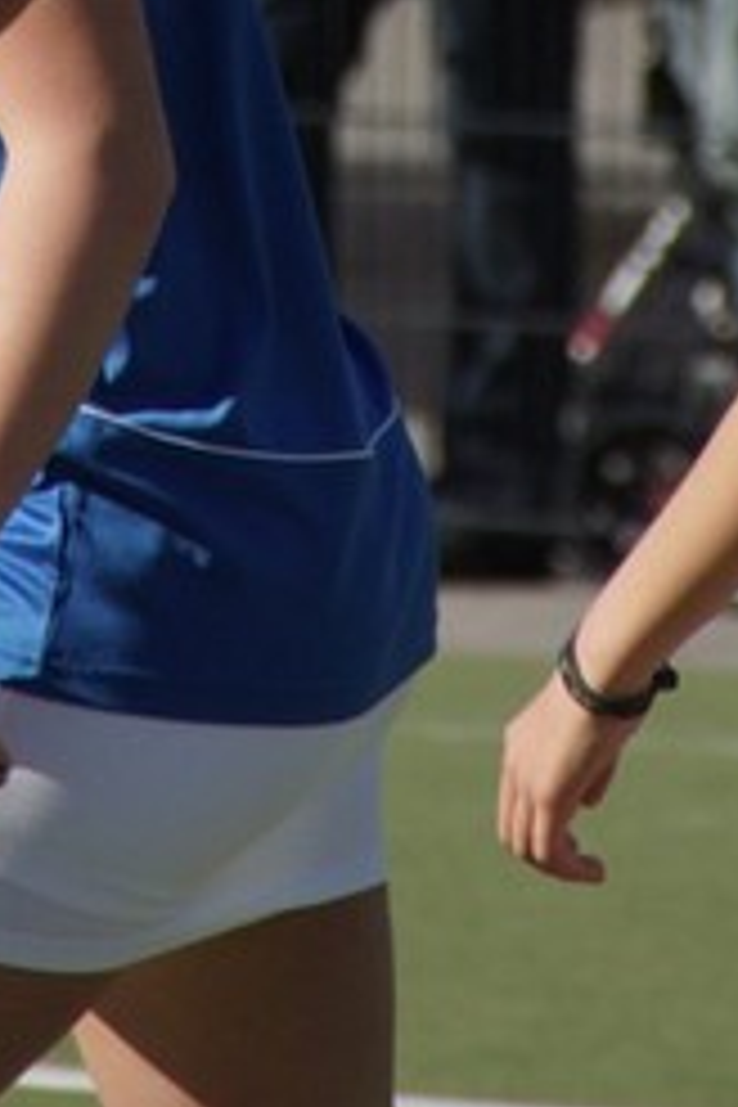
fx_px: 47997
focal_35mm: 1561
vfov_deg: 1.3
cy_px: -418
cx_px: 176
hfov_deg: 0.9
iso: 200
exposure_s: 1/800
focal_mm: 250
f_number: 7.1
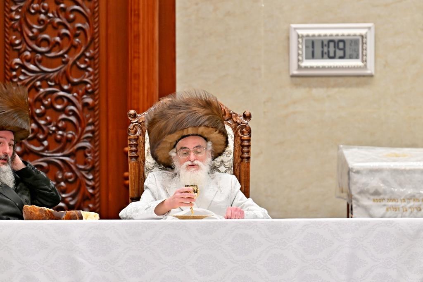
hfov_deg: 6.9
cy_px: 141
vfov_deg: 4.6
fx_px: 3524
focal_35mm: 300
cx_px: 212
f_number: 2.8
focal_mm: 200
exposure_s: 1/400
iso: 250
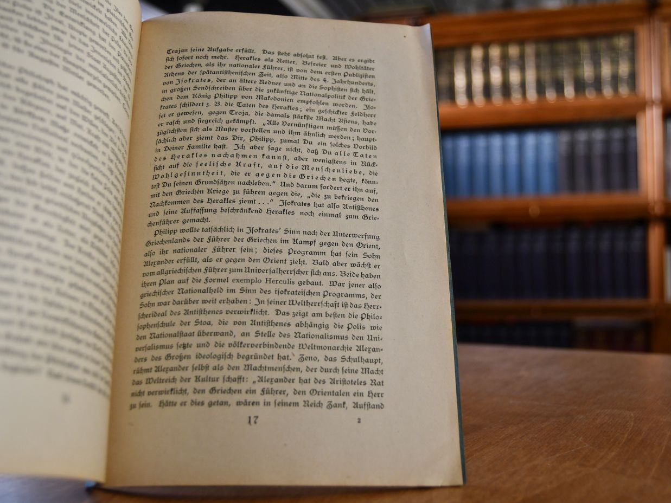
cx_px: 354
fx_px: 717
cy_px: 251
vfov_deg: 38.7
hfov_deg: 50.1
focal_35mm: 37
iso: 800
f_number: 3.8
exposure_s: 1/160
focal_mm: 23
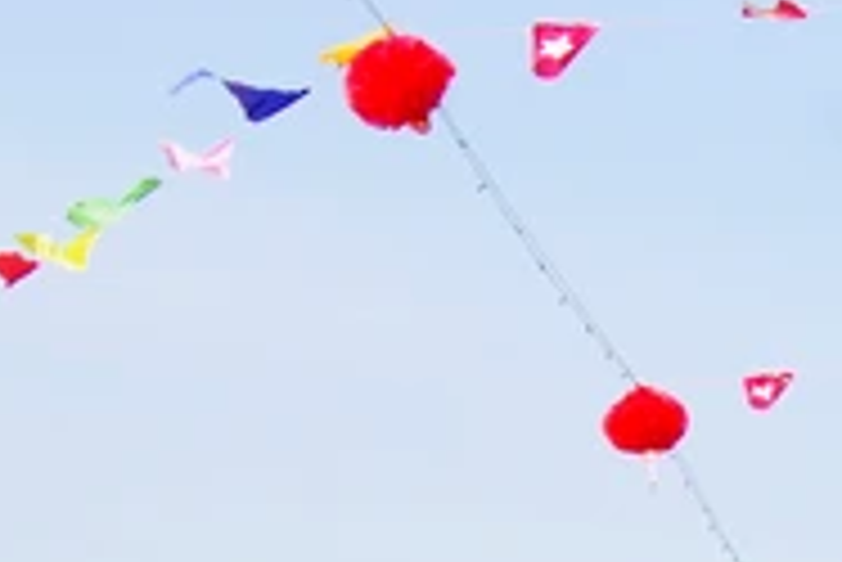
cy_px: 1180
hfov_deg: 12.7
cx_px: 1200
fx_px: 3605
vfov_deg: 8.4
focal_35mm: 154
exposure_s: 1/250
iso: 200
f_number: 7.1
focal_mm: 24
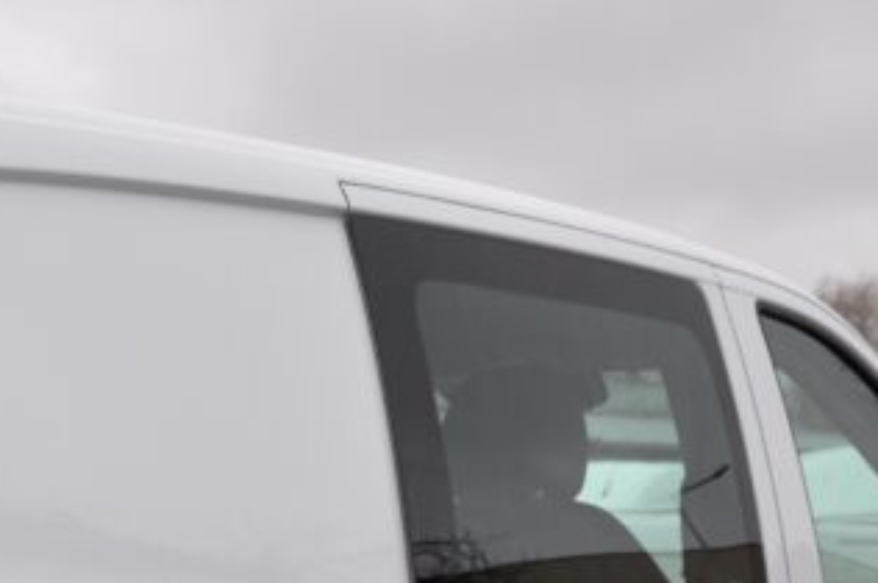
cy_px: 786
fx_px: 3313
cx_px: -86
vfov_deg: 9.8
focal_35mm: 136
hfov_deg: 14.7
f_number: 5
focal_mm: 28
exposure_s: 1/100
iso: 500
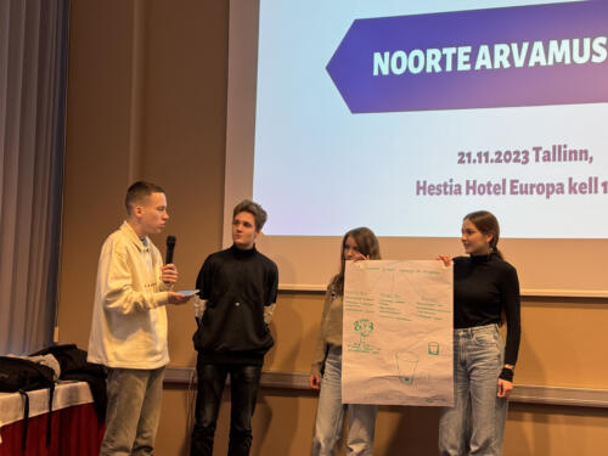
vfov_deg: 30.3
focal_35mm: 48
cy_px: 228
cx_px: 304
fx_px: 843
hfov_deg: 39.7
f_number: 1.78
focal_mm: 6.86
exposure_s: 1/49
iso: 100
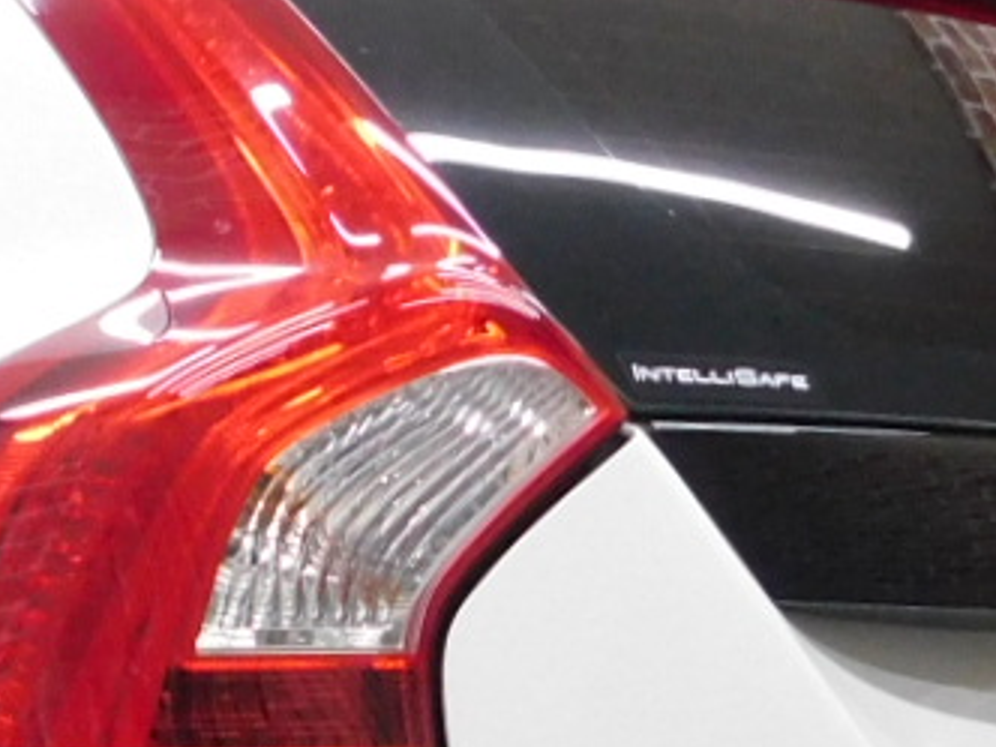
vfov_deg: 12.6
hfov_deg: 17.1
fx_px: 3194
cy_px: 1170
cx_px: -126
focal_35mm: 111
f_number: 3
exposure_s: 1/30
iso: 400
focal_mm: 4
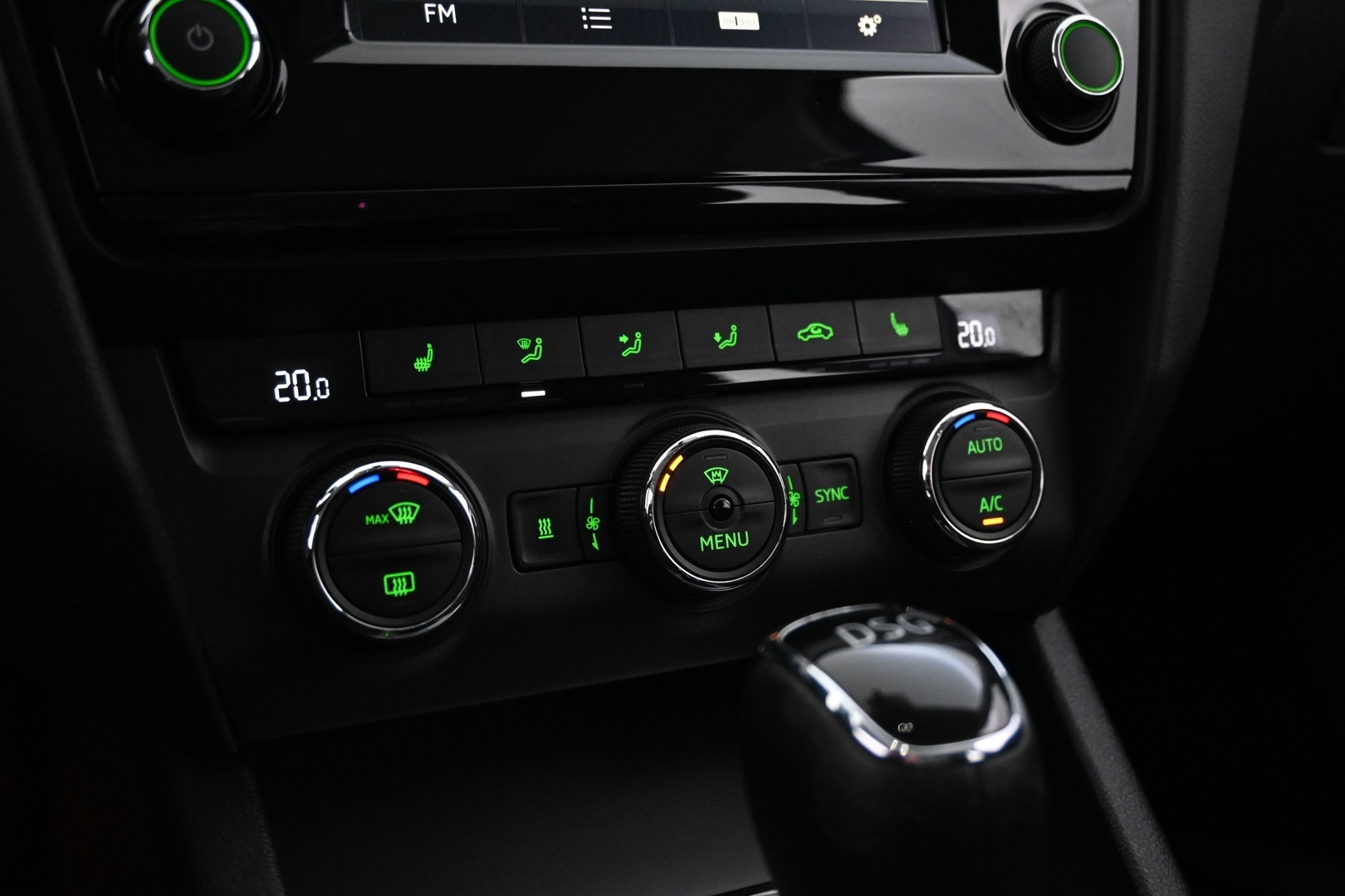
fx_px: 1373
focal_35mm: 37
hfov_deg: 52.2
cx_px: 672
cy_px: 448
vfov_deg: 36.2
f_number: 4.2
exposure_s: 1/40
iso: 5000
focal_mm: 24.5
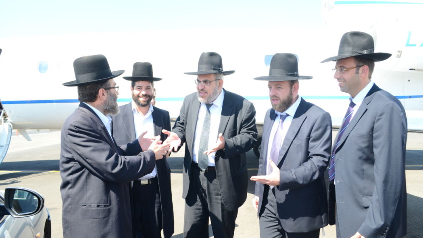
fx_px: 325
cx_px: 216
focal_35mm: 29
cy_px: 123
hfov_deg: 66.1
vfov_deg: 40.2
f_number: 5.6
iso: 200
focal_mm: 18
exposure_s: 1/200
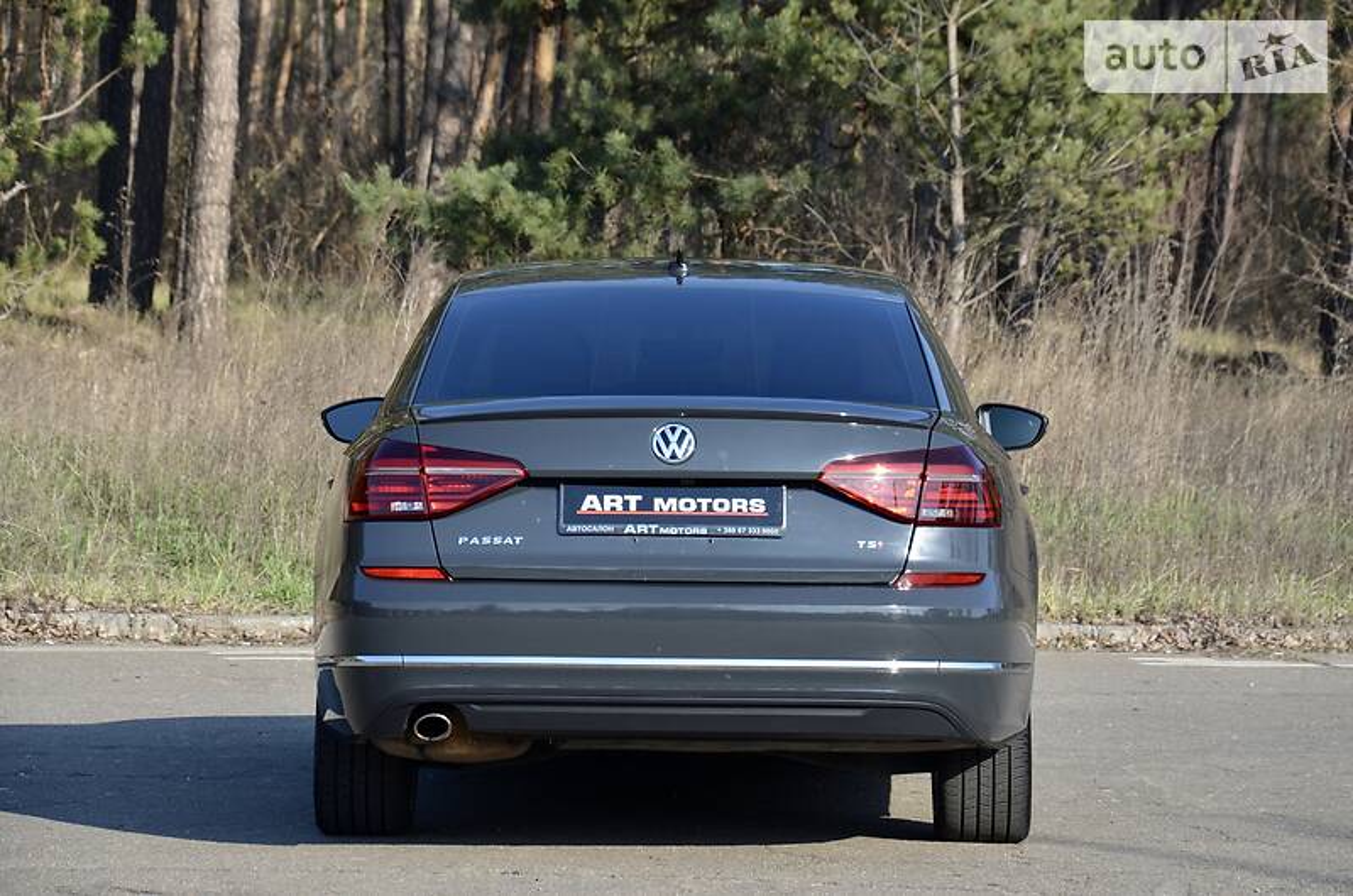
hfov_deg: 13.1
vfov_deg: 8.7
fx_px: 5908
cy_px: 448
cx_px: 676
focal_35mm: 158
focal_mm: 105
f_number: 8
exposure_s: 1/250
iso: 180
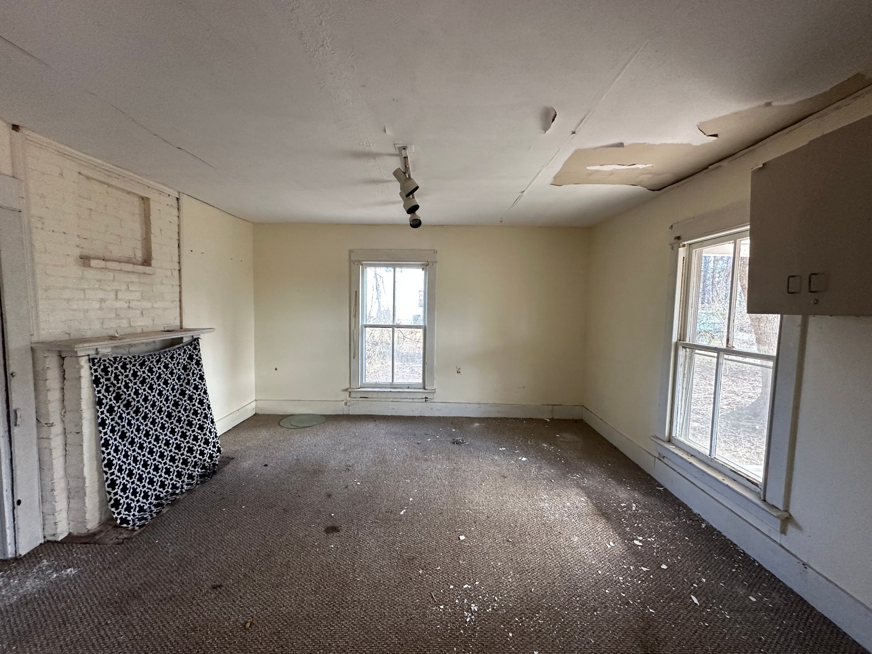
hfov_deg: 102.1
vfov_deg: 85.7
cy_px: 327
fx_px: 353
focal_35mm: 14
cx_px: 436
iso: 320
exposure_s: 1/99
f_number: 2.2
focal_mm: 2.22
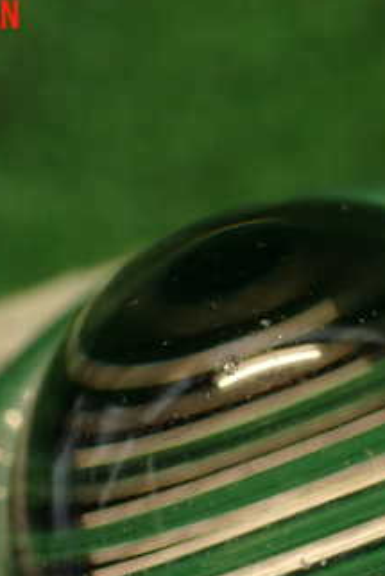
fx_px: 993
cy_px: 397
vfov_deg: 32.0
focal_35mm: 62
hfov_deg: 21.9
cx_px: 231
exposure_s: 1/60
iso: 200
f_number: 2.4
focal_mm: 5.79
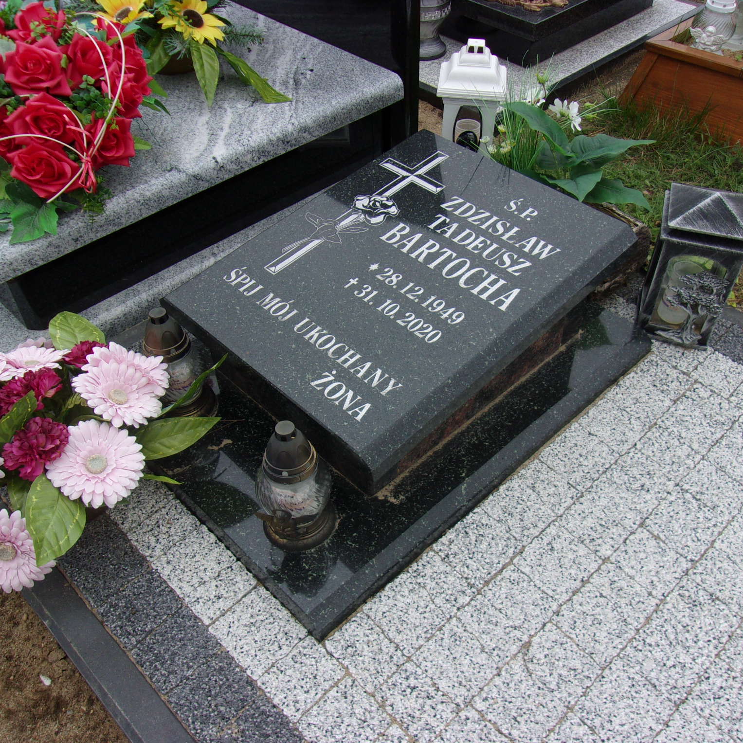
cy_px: 373
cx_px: 397
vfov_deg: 51.1
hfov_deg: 51.1
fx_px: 777
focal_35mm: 32
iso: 80
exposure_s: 1/240
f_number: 3
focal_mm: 4.9
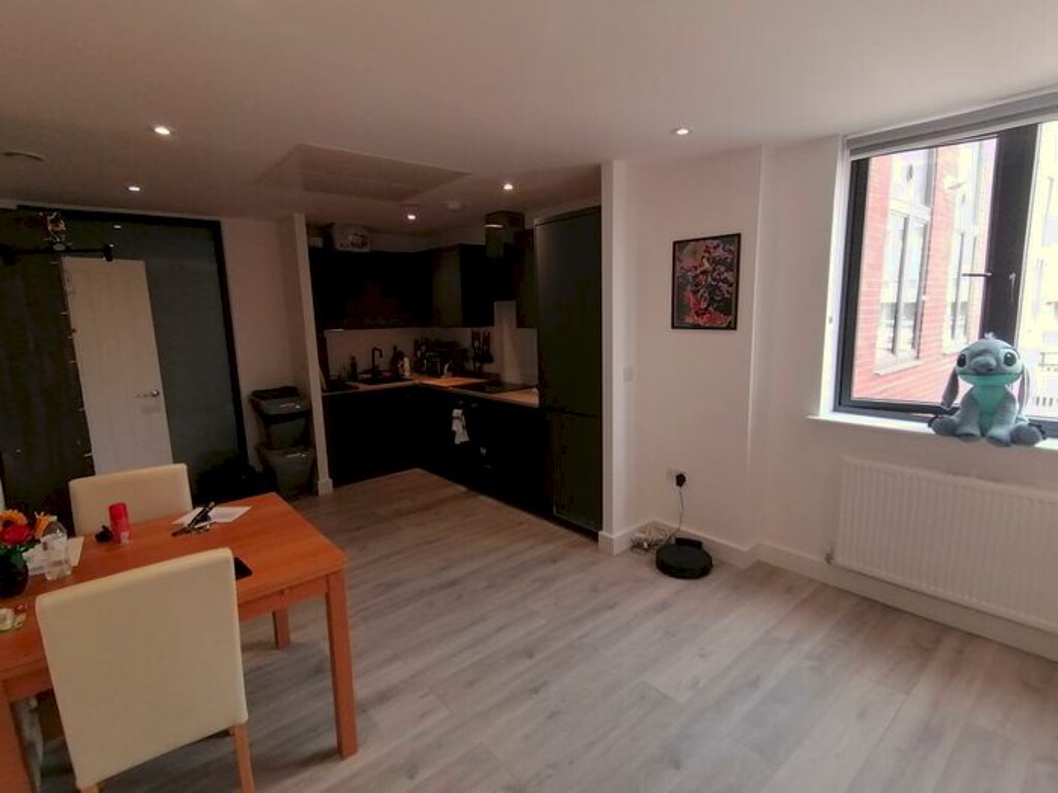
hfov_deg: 91.0
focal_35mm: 17
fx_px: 520
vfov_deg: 74.7
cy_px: 396
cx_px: 529
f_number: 2.4
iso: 64
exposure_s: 1/50
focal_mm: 2.7
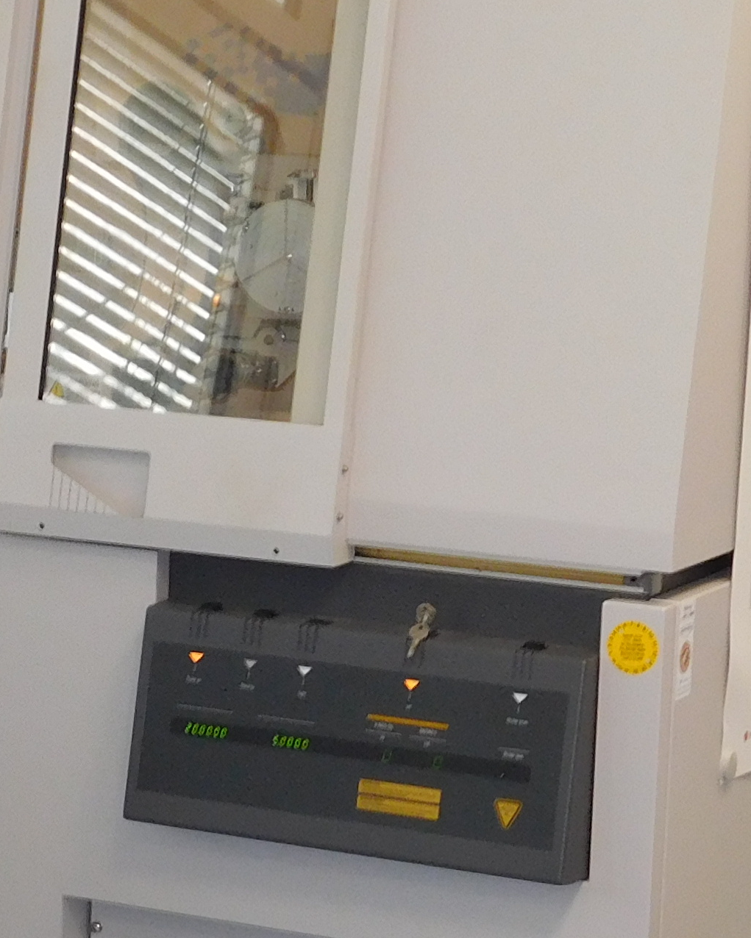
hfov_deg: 10.8
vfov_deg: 13.6
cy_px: 602
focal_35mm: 141
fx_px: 3917
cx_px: -72
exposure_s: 1/30
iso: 160
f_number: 3.6
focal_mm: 7.1
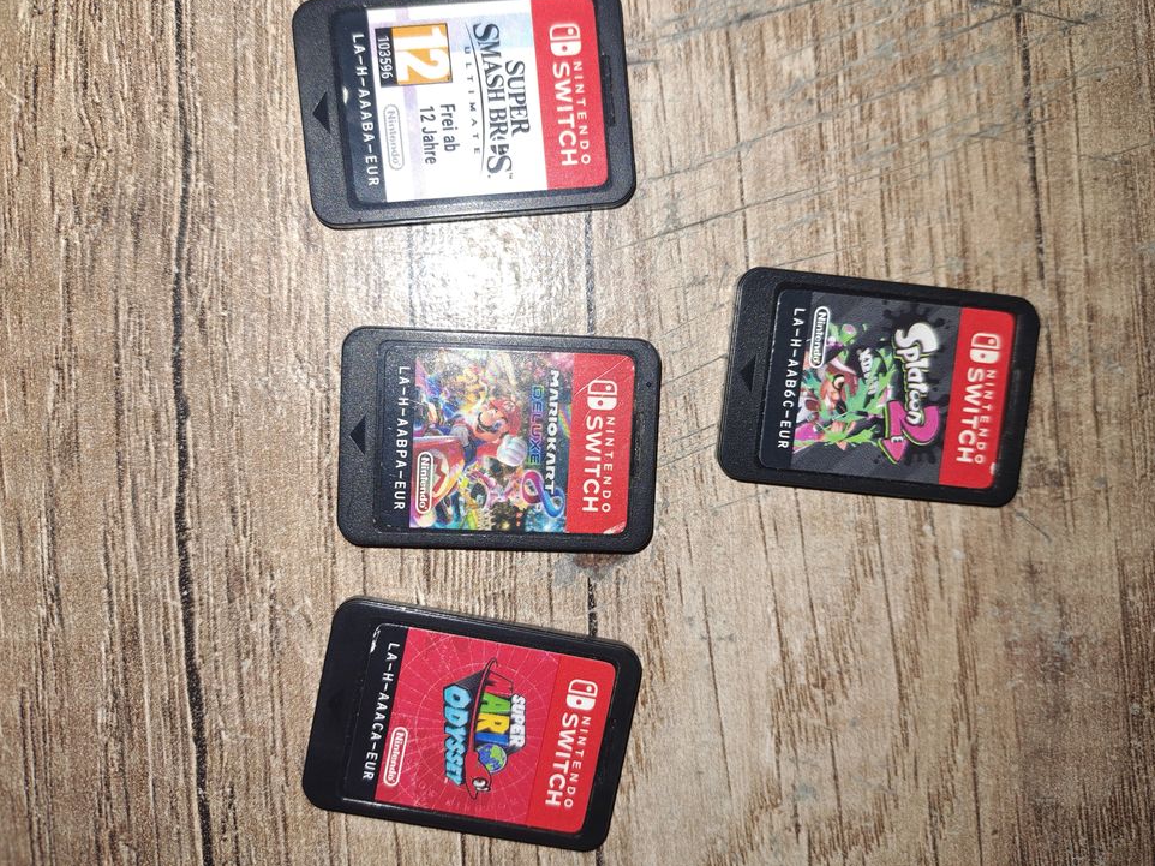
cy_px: 419
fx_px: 867
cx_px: 579
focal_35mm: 26
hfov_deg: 67.3
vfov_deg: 53.0
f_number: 1.8
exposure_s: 1/20
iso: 32
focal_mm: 4.65
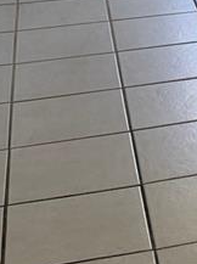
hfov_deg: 10.1
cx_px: 423
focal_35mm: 133
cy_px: -123
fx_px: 1012
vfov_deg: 14.0
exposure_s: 1/220
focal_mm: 6.76
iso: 160
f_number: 1.78
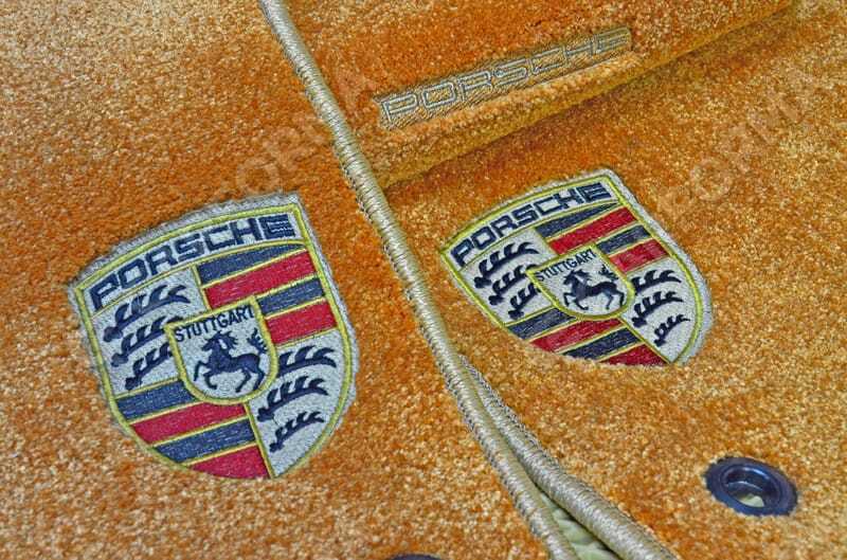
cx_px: 424
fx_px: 1091
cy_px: 280
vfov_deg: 28.8
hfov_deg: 42.4
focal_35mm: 46
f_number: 8
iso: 800
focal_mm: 31
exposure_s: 1/15
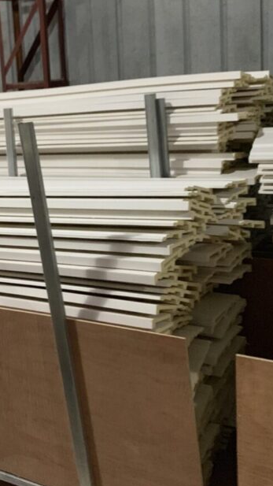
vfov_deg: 43.4
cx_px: 25
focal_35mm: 47
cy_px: 187
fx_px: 605
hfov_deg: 24.7
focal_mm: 4.25
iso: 400
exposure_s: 1/25
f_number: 1.8
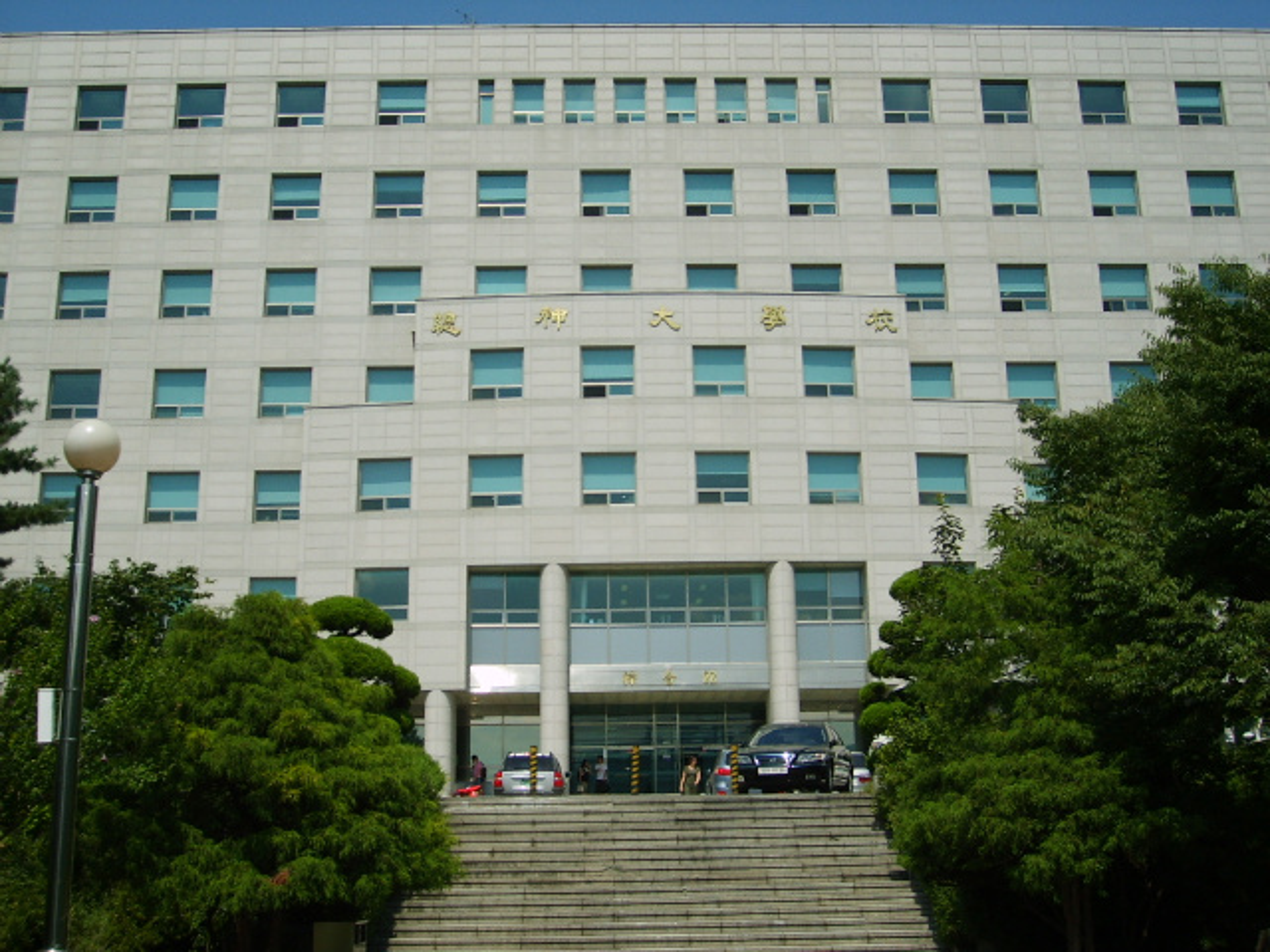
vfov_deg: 33.6
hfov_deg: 43.9
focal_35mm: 43
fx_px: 1578
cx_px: 635
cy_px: 476
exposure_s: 1/180
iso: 50
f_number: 7.7
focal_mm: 7.2
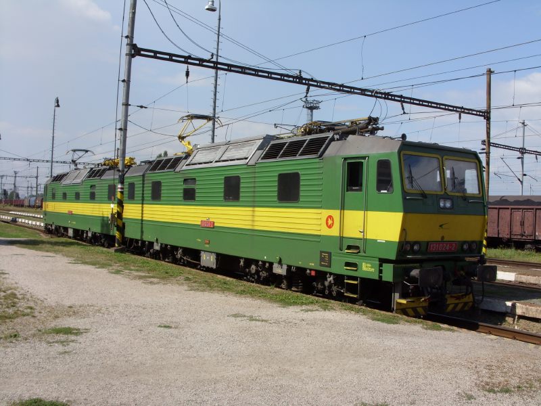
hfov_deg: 49.0
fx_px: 594
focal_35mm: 38
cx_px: 270
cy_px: 203
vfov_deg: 37.7
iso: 50
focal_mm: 6.3
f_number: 4.9
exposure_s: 1/478
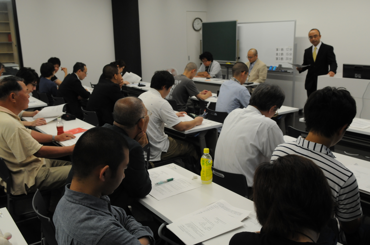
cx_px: 185
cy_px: 122
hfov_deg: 53.2
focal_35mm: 36
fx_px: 370
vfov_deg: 36.8
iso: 800
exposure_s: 1/100
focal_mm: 24
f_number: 5
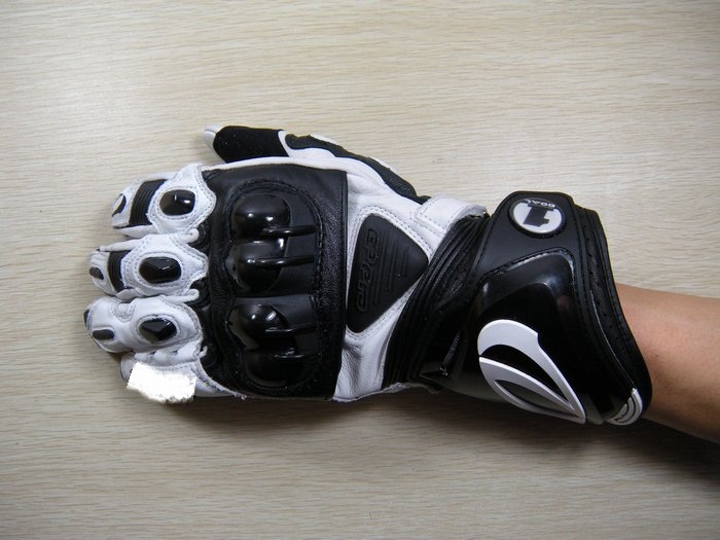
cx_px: 360
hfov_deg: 52.6
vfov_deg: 40.7
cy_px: 270
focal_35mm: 35
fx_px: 728
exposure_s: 1/54.2
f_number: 3.8
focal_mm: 5.9
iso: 125
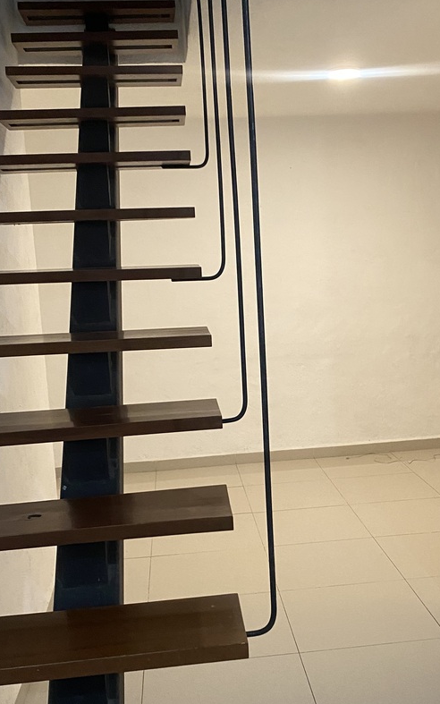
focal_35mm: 42
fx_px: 806
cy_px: 398
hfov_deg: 30.4
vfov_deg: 47.1
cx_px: 268
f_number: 1.8
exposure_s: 1/60
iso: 400
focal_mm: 4.25
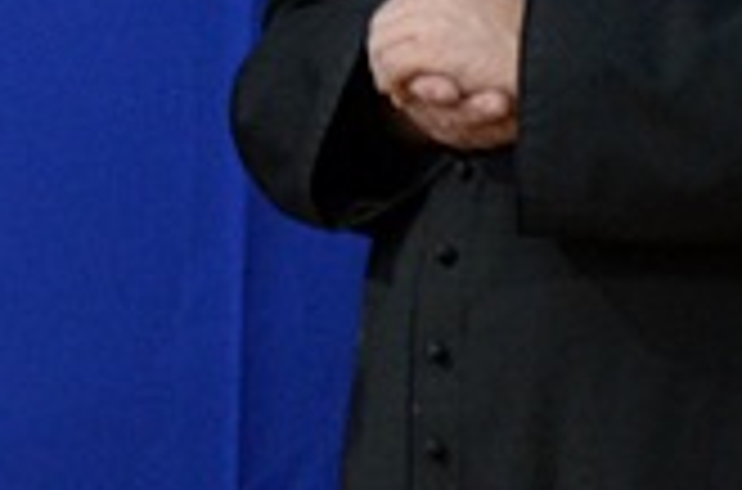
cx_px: -944
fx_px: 17593
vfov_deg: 1.6
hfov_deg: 2.4
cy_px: -144
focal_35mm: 856
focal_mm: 92
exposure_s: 1/40
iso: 1000
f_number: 4.5
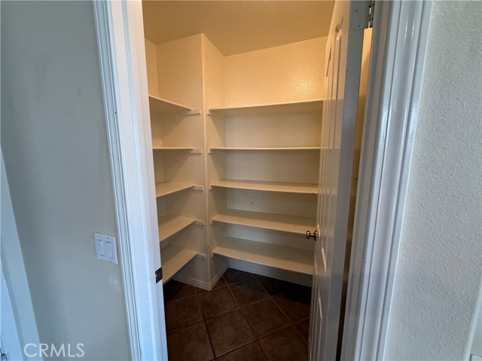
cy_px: 180
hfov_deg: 102.1
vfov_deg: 85.7
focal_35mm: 14
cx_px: 241
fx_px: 195
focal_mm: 2.22
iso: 200
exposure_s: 1/60
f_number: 2.2
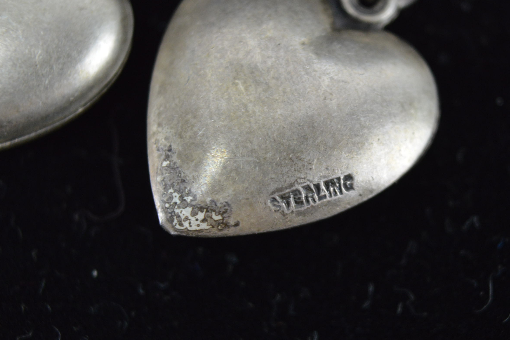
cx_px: 322
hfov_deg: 19.3
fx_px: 1497
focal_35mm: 106
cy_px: 168
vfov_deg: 13.0
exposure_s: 1/60
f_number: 6.3
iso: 800
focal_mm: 55
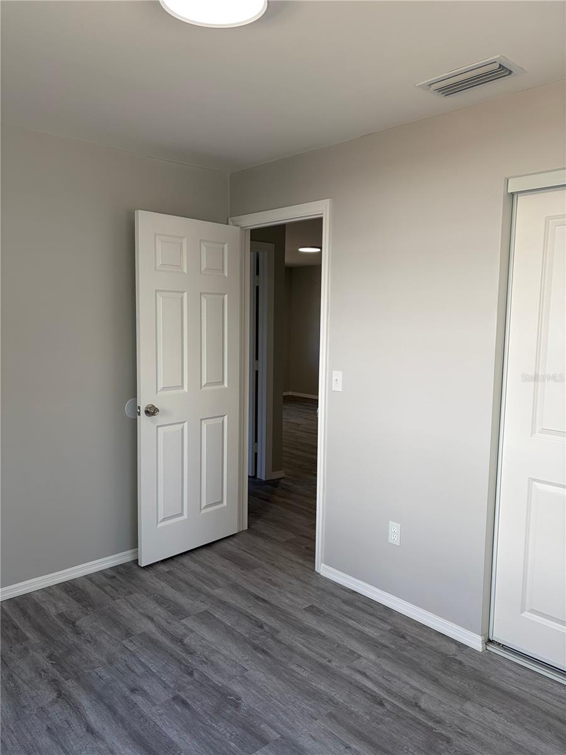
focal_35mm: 26
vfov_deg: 67.3
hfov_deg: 53.1
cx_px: 283
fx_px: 567
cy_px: 378
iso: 32
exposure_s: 1/124
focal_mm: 5.96
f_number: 1.6
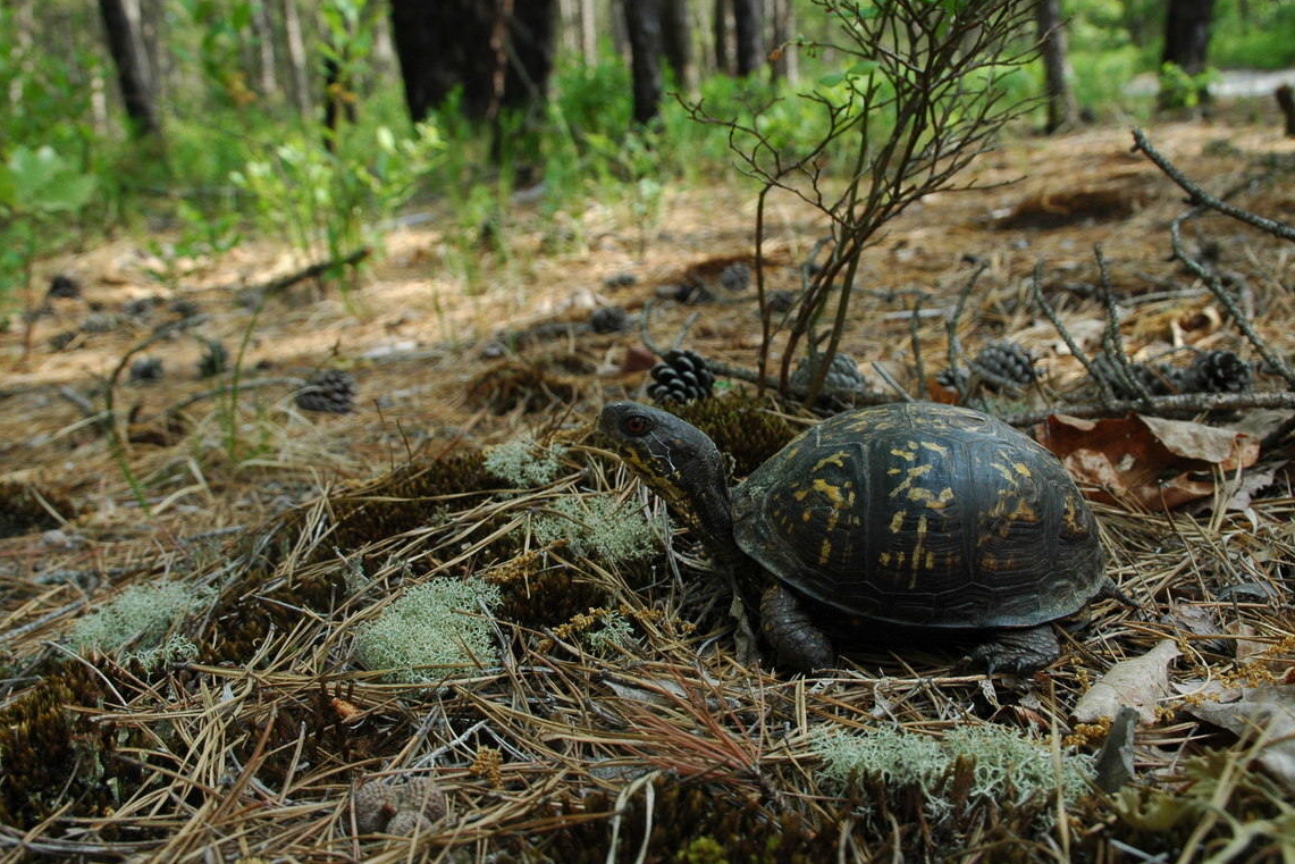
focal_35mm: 43
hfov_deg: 45.4
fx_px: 1547
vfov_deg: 31.2
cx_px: 661
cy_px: 439
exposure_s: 1/125
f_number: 9
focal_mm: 28
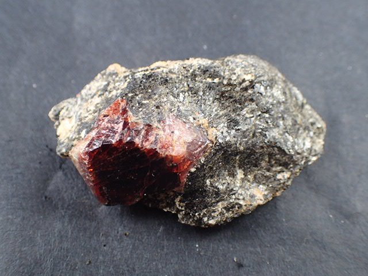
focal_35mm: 38
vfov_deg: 37.7
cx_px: 184
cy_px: 138
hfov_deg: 49.0
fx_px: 404
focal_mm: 6.86
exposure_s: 1/160
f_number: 2.7
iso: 250
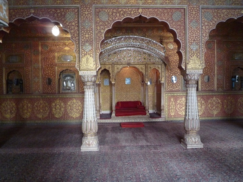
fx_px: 175
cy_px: 91
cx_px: 122
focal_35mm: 25
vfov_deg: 54.9
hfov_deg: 69.4
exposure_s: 1/10
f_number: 2.8
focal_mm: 4.4
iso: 400
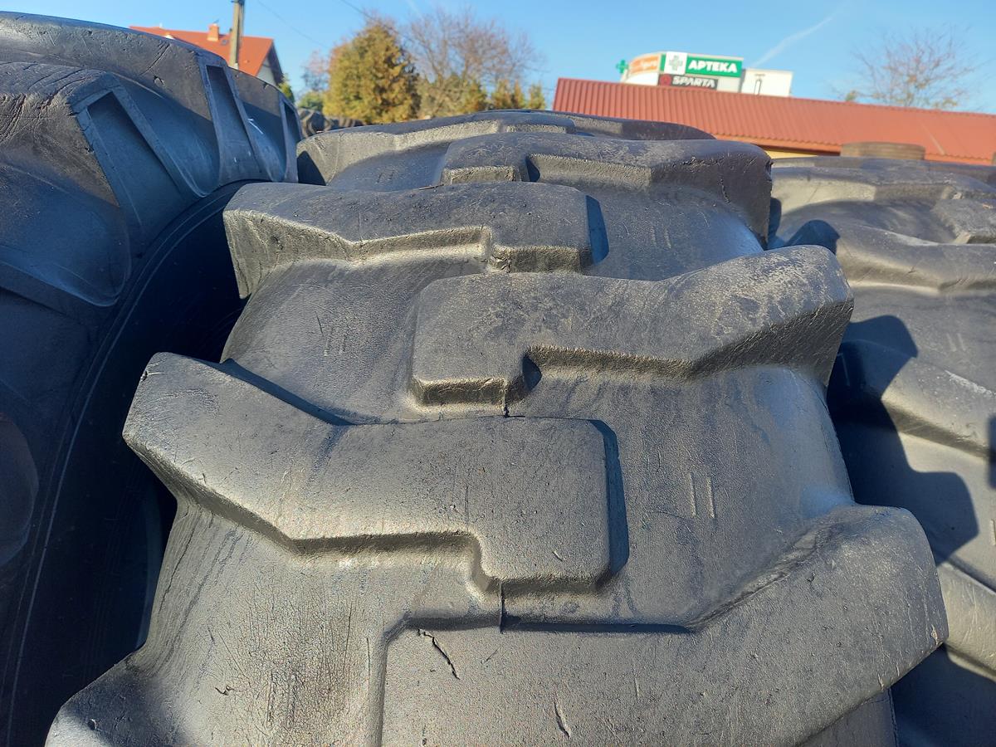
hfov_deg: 69.4
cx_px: 498
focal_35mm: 25
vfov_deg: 54.9
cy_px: 374
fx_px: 719
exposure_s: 1/156
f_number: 1.8
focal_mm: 4.65
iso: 50
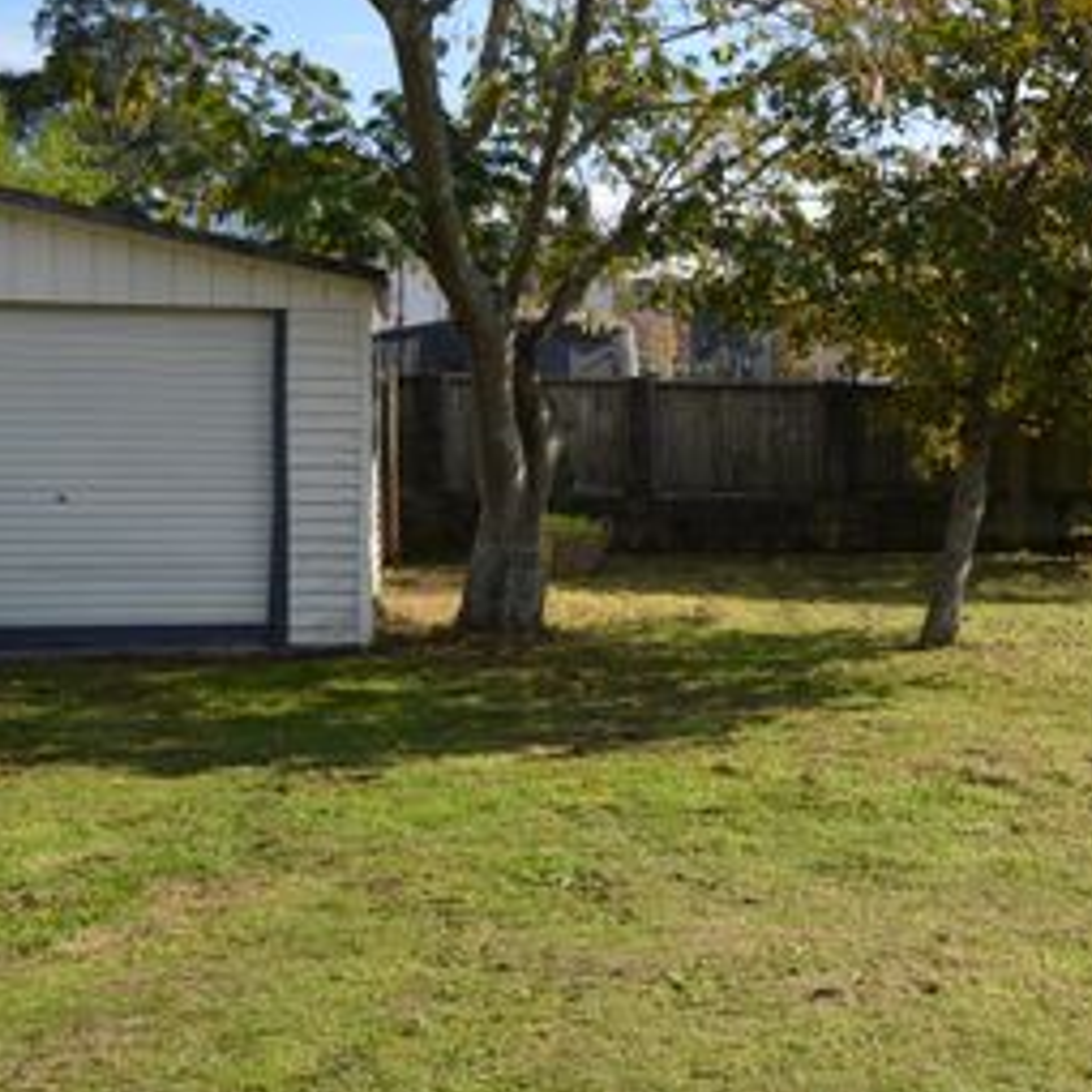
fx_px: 2177
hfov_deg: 27.1
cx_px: 998
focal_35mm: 61
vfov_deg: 28.2
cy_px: 567
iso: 125
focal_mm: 26
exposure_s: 1/250
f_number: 8
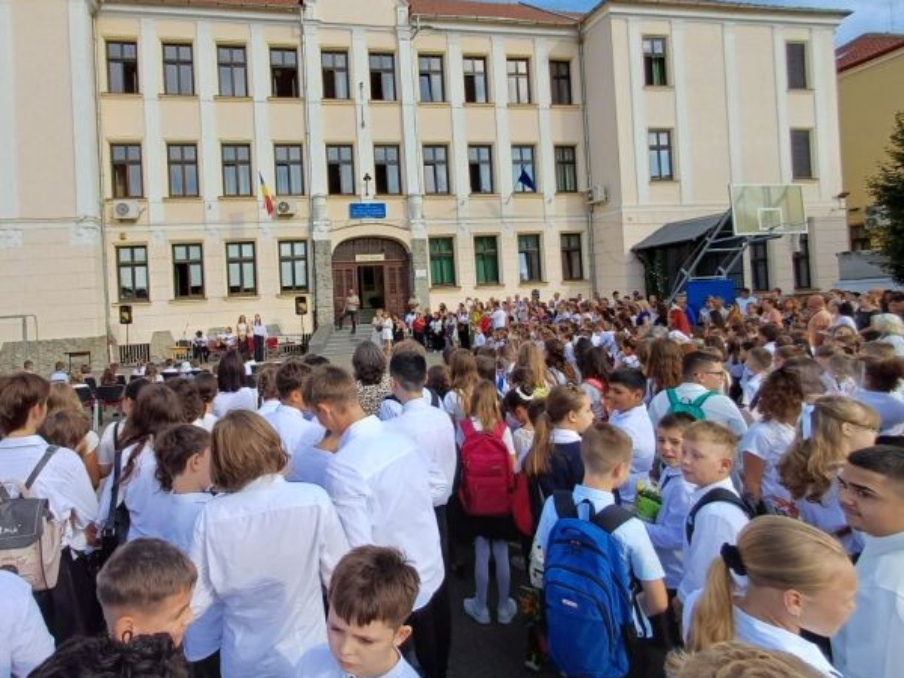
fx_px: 522
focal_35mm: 20
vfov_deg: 65.7
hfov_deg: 80.5
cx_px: 348
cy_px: 292
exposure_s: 1/601
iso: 40
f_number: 2.2
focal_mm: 1.64
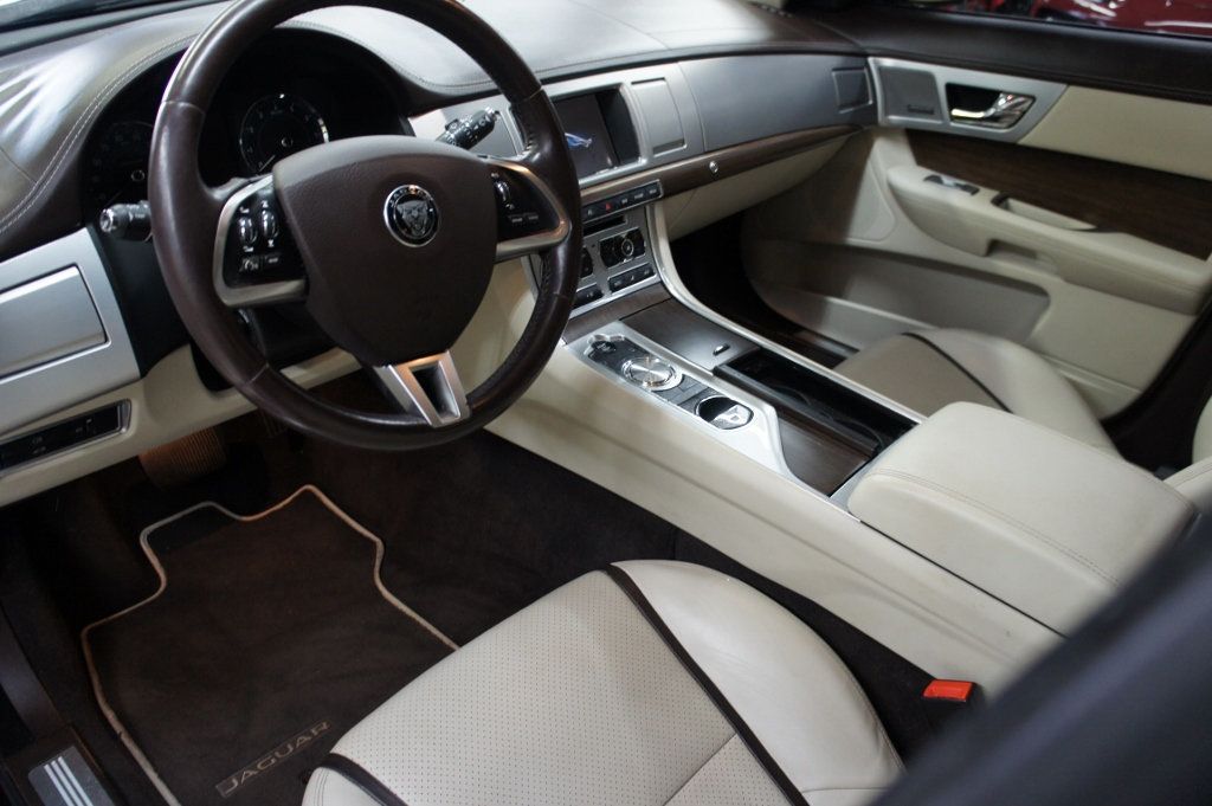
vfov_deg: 47.9
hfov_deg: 67.4
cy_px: 403
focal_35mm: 27
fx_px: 908
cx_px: 606
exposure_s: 1/30
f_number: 3.5
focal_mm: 18
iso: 640
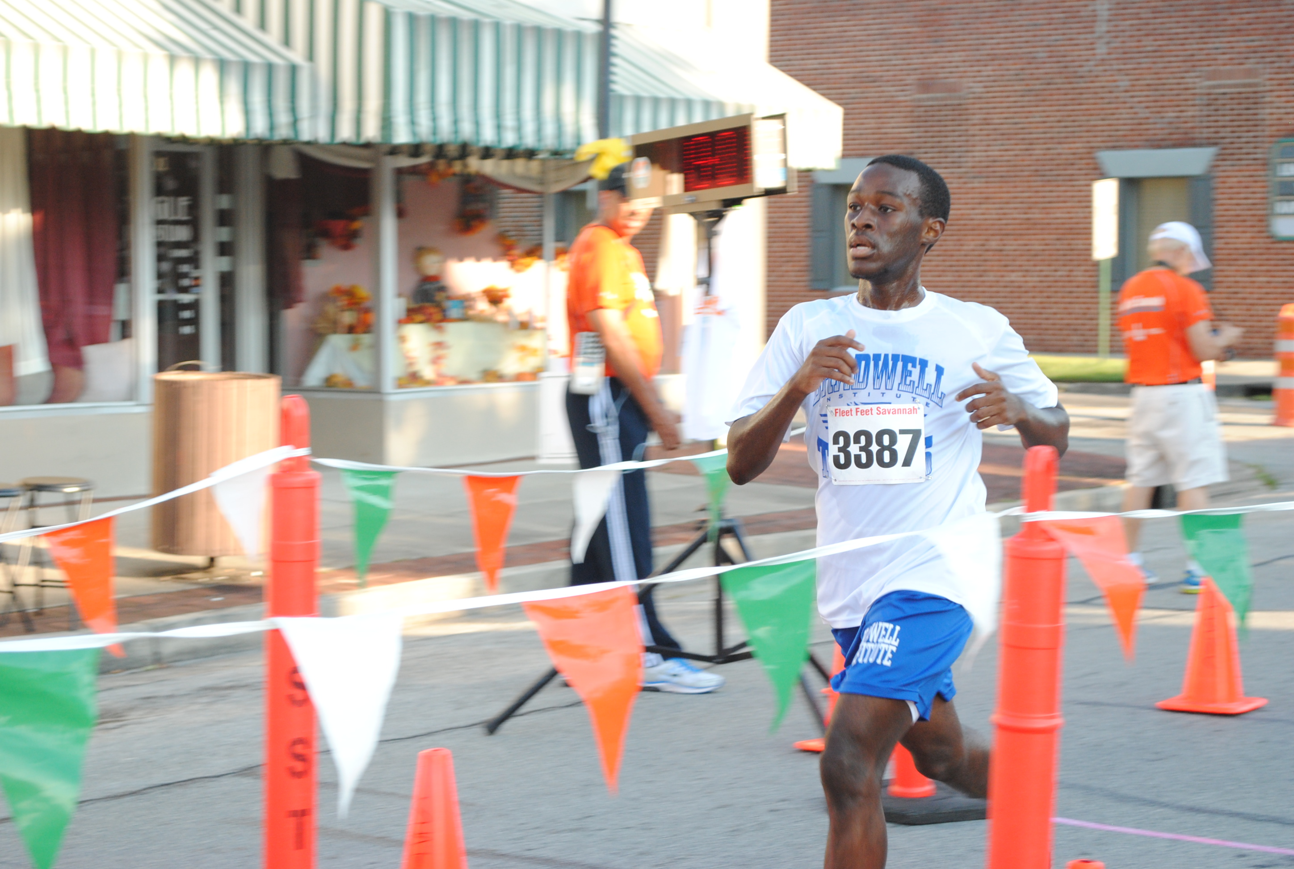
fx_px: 2972
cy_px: 434
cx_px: 647
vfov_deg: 16.6
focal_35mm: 82
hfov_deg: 24.6
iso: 400
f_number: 6.3
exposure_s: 1/160
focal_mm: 55
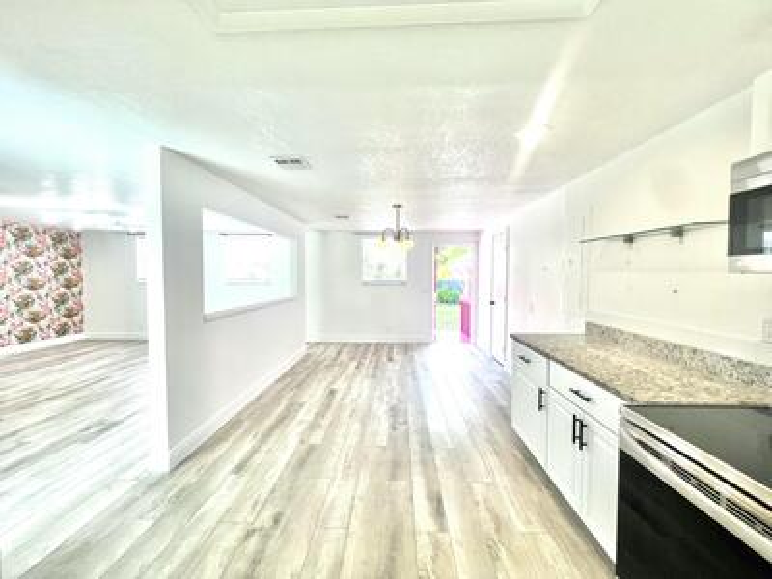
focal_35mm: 13
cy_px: 290
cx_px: 386
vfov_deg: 89.9
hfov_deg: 106.2
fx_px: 290
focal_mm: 1.57
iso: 50
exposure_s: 1/120
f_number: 1.8
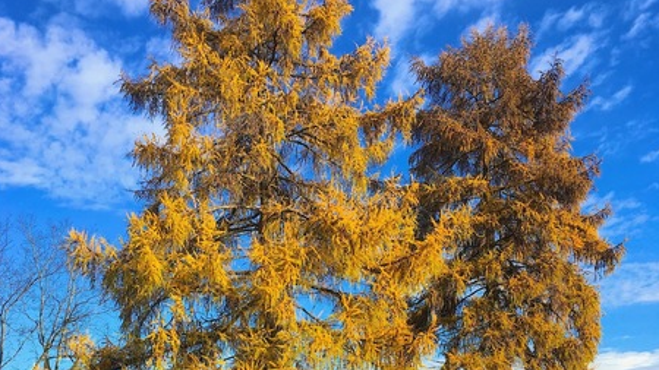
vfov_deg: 26.9
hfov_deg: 47.4
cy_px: 321
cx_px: 328
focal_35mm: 43
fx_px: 751
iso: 25
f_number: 2.2
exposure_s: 1/855
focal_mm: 4.15
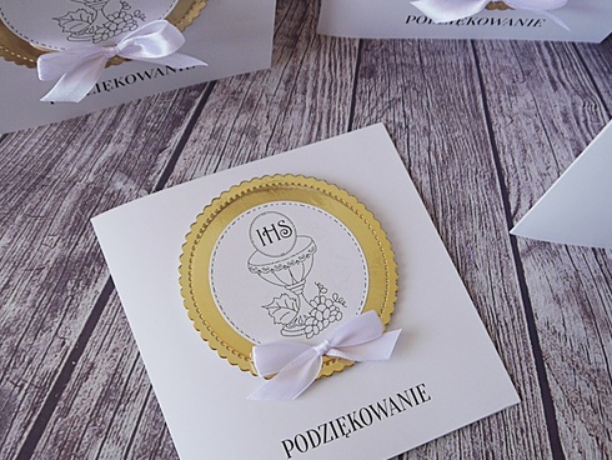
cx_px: 299
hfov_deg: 40.4
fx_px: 831
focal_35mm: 47
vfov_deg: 30.8
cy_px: 291
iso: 160
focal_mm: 18
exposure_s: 1/100
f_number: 4.1
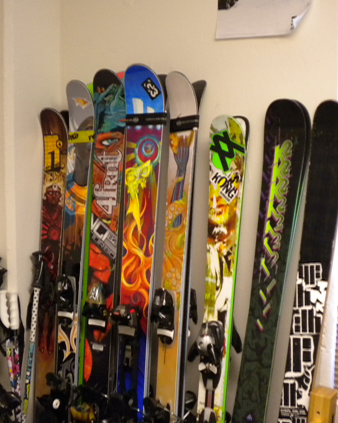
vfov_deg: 40.3
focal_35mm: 46
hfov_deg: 32.7
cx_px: 149
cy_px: 210
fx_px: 575
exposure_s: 1/23.3
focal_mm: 6.3
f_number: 3.1
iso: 400
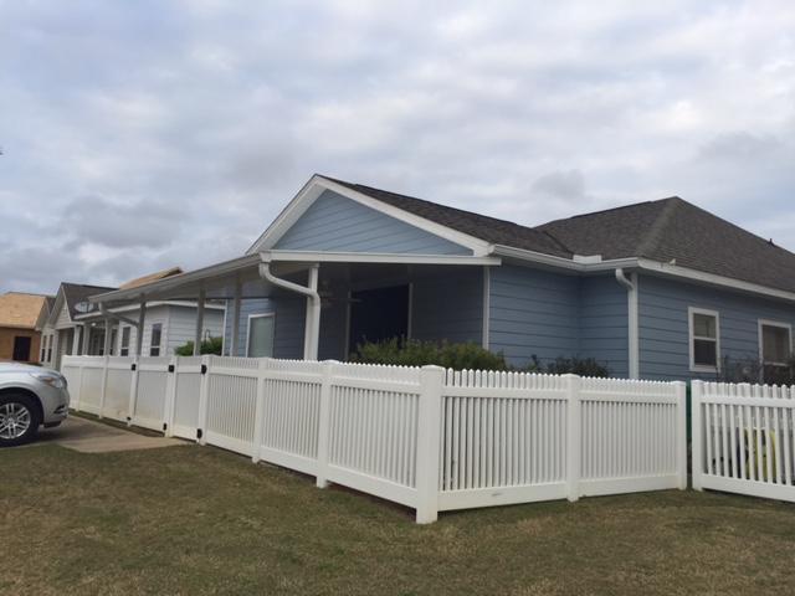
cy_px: 298
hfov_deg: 61.7
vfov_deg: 48.2
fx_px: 666
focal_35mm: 29
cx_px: 398
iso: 32
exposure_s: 1/439
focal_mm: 4.15
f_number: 2.2
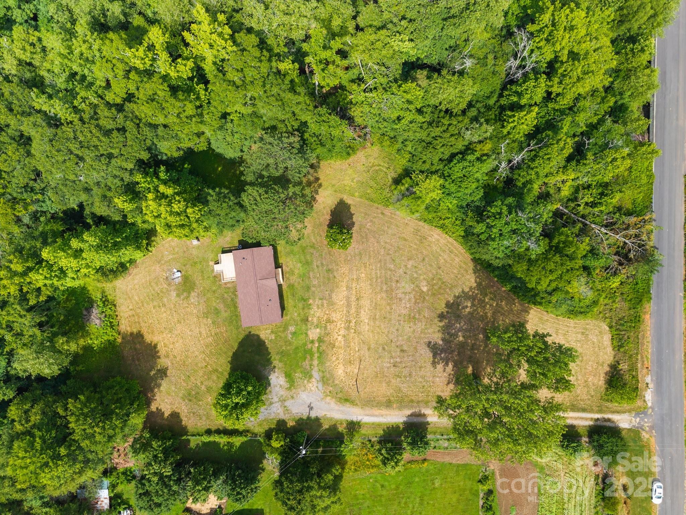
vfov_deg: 56.8
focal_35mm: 24
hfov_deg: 71.6
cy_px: 258
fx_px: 476
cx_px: 343
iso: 100
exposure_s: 1/1600
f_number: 1.8
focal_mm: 8.67
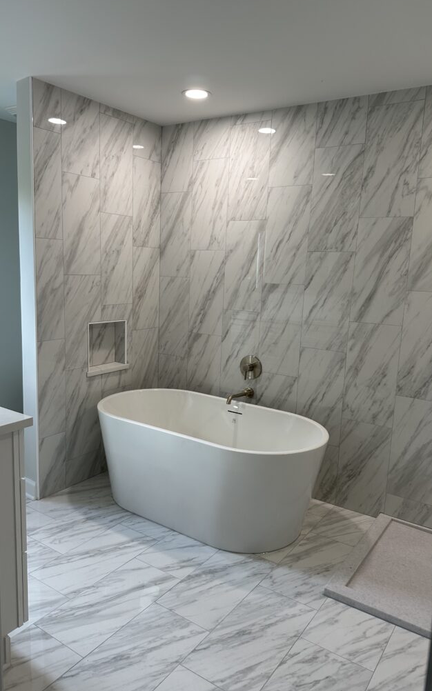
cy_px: 343
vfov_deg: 70.4
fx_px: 490
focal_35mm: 26
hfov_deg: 47.6
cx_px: 210
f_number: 1.78
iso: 100
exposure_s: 1/120
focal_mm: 6.86
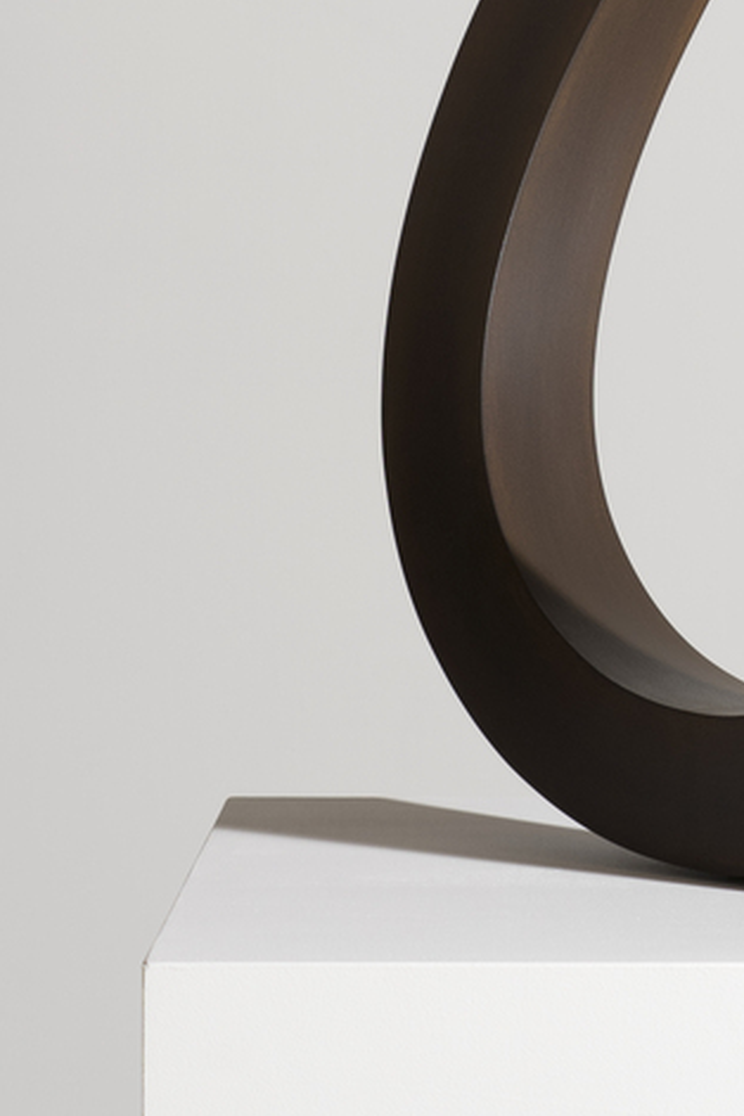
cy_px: -192
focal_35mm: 223
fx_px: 6912
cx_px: 775
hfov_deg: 6.1
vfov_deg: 9.1
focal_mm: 70
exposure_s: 1/50
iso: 200
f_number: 5.6
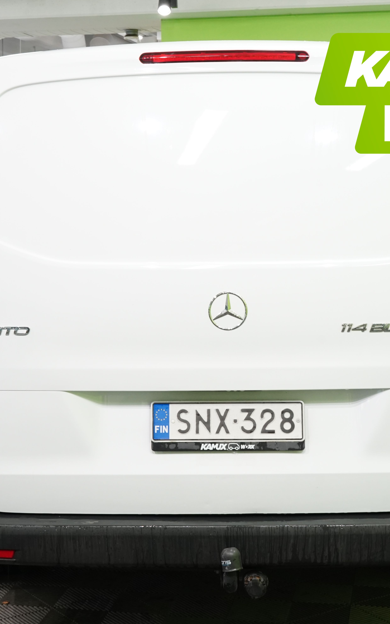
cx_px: 177
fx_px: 1105
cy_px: 314
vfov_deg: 31.5
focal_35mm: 65
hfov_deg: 20.0
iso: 1000
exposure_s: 1/25
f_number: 10
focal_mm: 42
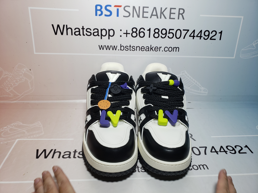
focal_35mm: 26
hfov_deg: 67.3
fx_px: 194
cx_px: 129
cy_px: 96
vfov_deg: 53.1
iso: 50
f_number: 2.4
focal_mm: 4.3
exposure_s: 1/202
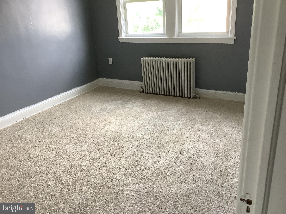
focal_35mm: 31
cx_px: 143
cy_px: 107
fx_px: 256
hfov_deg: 58.4
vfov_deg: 45.4
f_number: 2.4
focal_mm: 3.3
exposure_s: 1/60
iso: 64
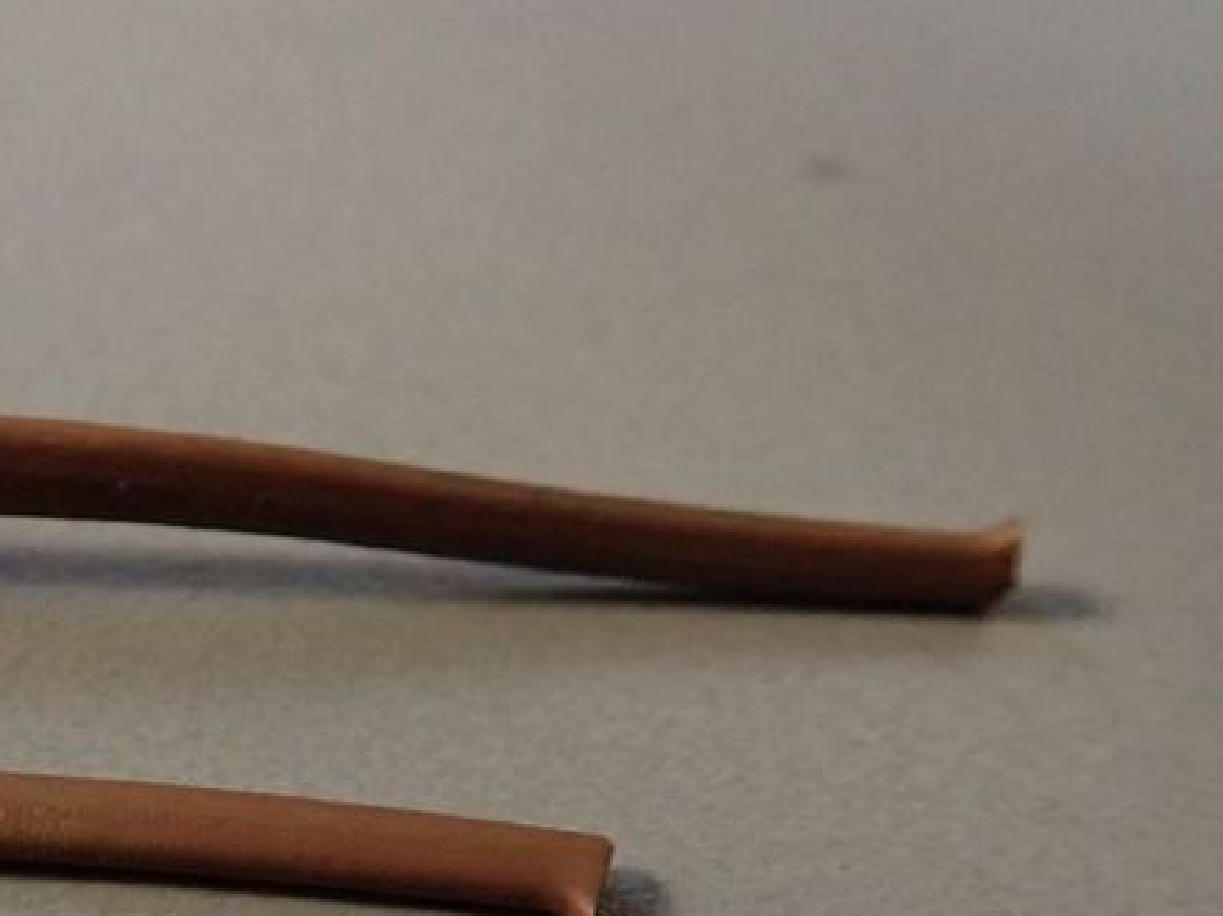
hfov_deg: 26.0
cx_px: -70
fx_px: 2472
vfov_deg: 20.4
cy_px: 910
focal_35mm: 70
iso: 640
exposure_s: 1/125
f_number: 2.3
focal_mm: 5.5
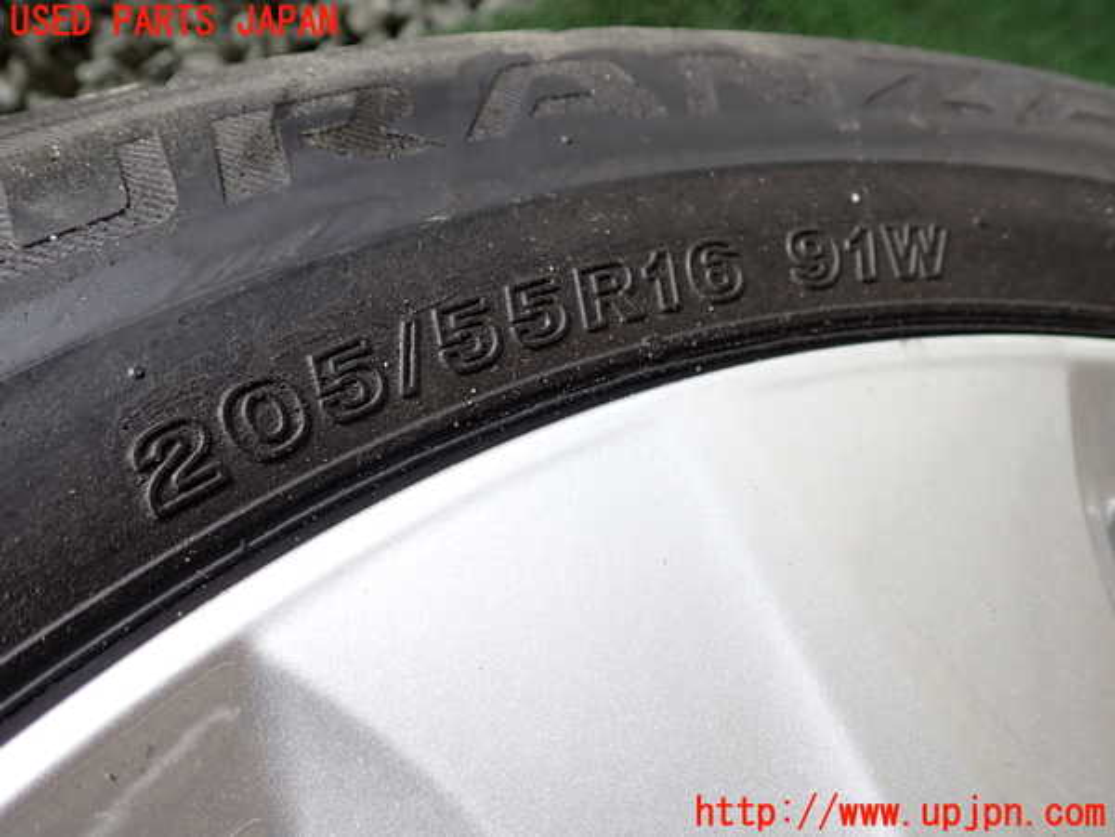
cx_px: 558
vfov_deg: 46.8
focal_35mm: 30
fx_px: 966
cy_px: 418
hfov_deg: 60.0
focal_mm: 5.4
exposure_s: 1/160
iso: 100
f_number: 2.3
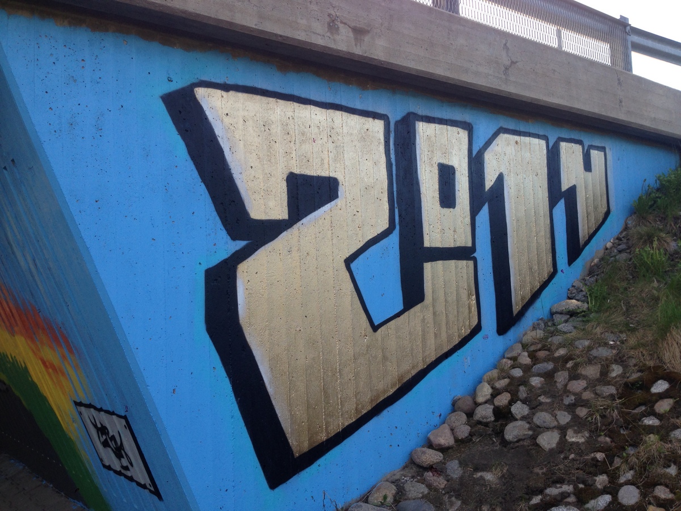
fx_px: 649
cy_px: 256
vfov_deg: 42.9
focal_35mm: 33
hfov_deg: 55.4
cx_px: 340
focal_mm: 4.12
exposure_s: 1/212
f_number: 2.4
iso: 50
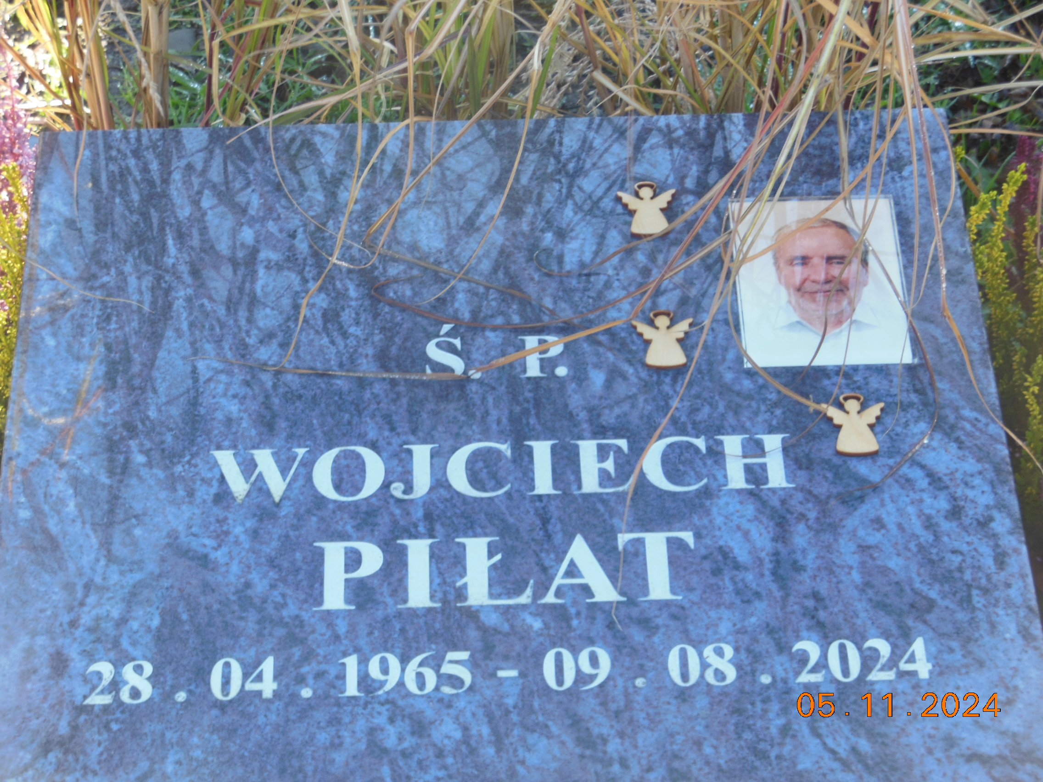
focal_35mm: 87
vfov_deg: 17.0
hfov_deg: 22.5
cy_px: 391
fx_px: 2621
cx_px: 522
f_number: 4.6
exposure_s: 1/80
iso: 125
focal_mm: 15.5
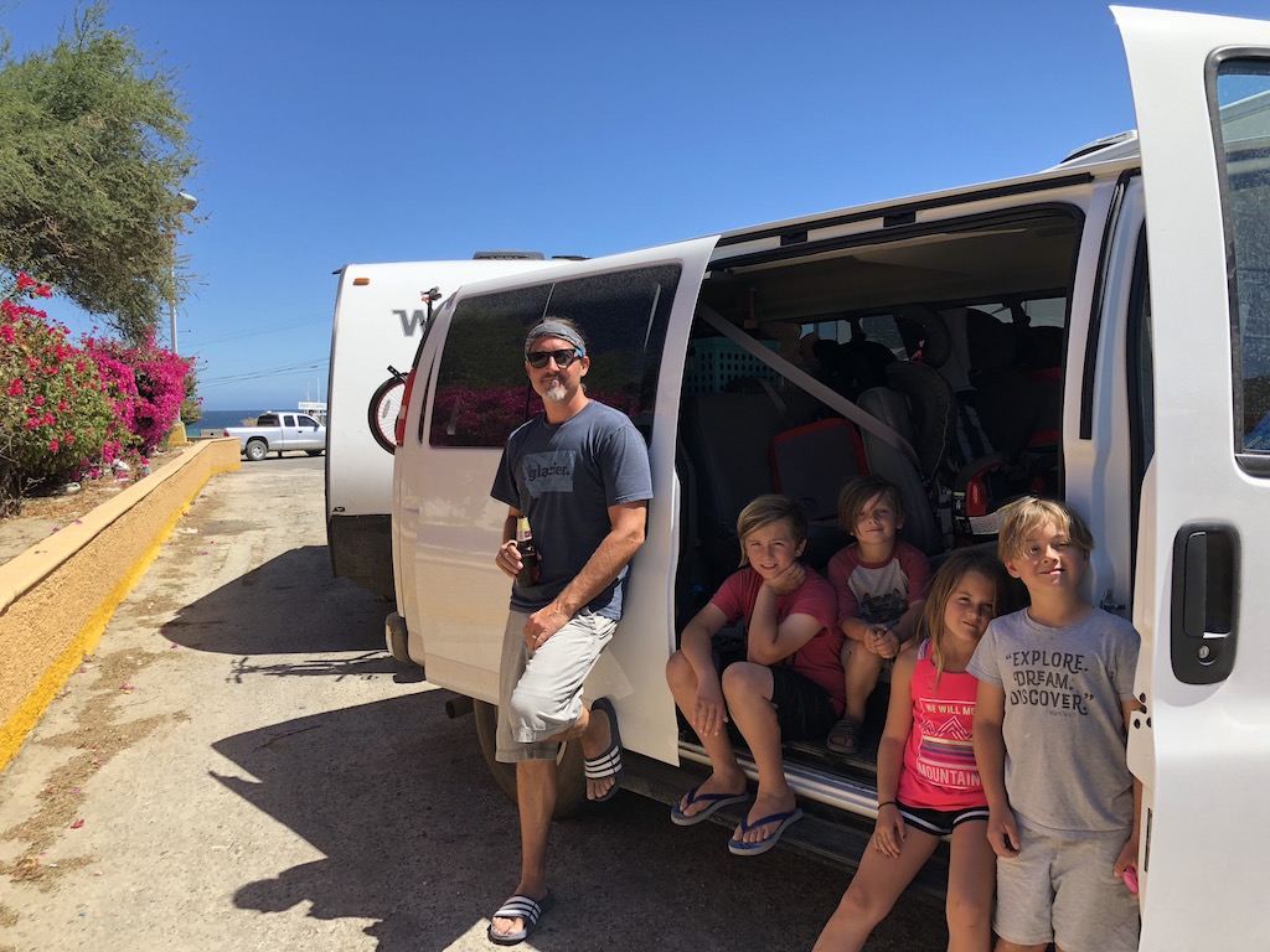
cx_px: 635
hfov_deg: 63.4
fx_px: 1027
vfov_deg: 49.7
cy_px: 476
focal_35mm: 28
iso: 20
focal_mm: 4
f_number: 1.8
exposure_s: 1/873
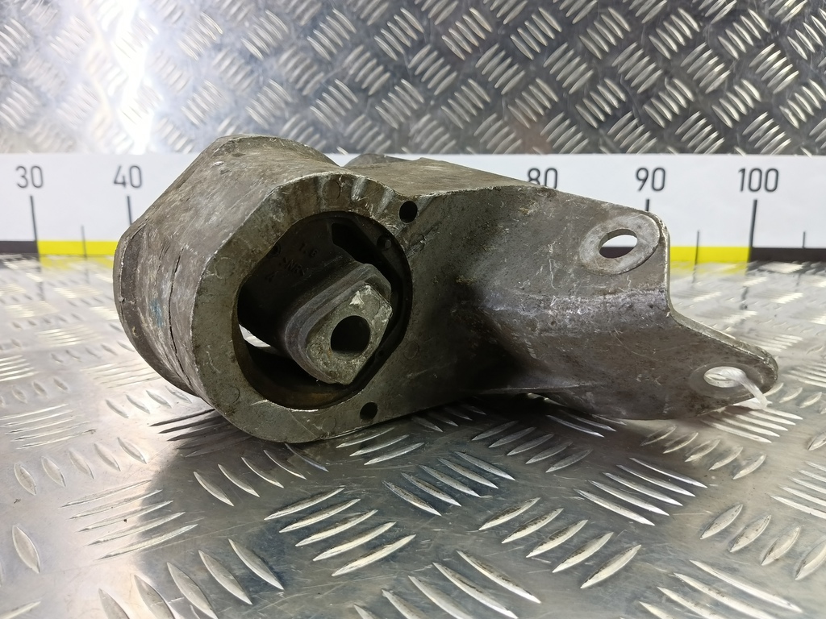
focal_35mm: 23
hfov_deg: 73.9
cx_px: 413
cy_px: 310
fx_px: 549
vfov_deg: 58.9
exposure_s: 1/50
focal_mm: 4.11
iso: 187
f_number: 1.6
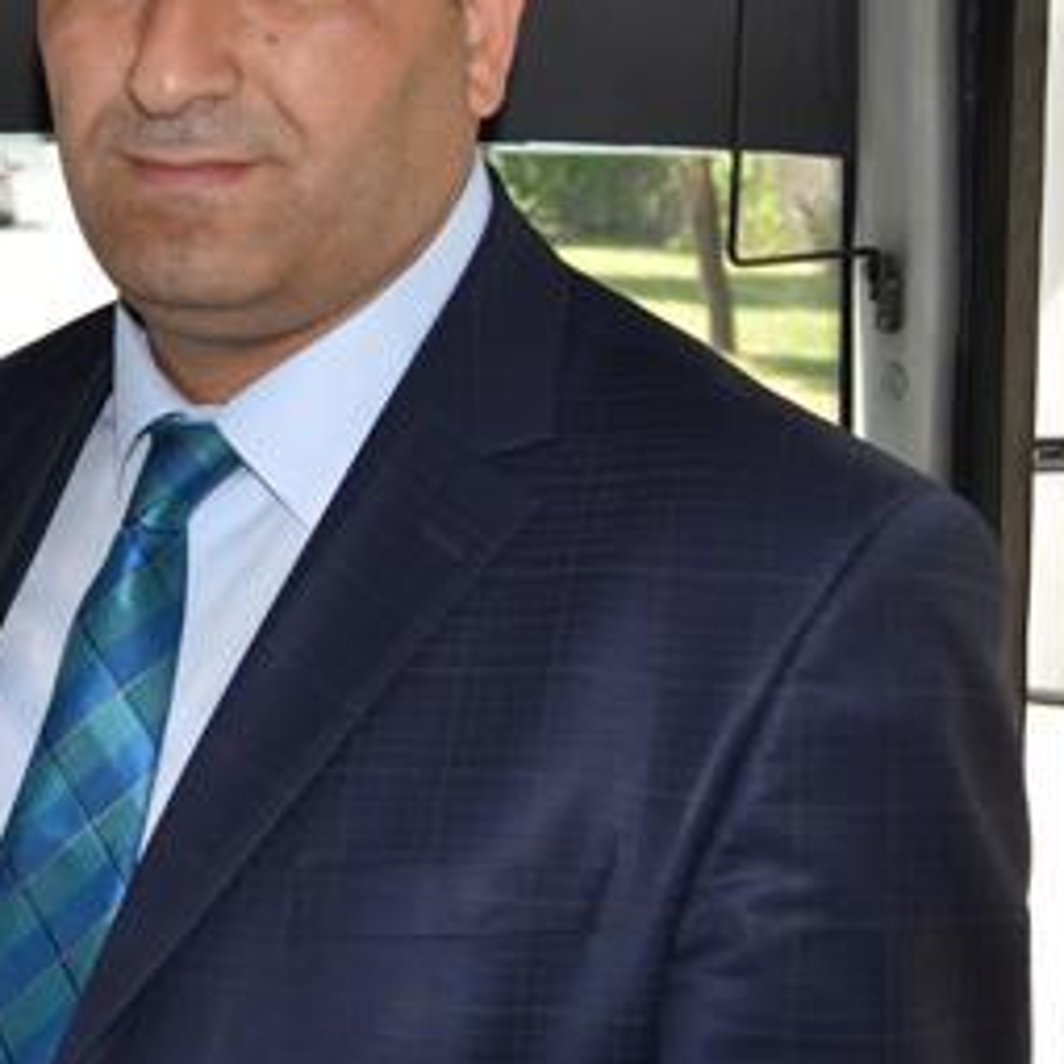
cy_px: 436
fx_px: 2678
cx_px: -83
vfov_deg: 22.4
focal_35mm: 77
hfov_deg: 21.4
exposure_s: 1/200
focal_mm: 20
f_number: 4.5
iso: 100
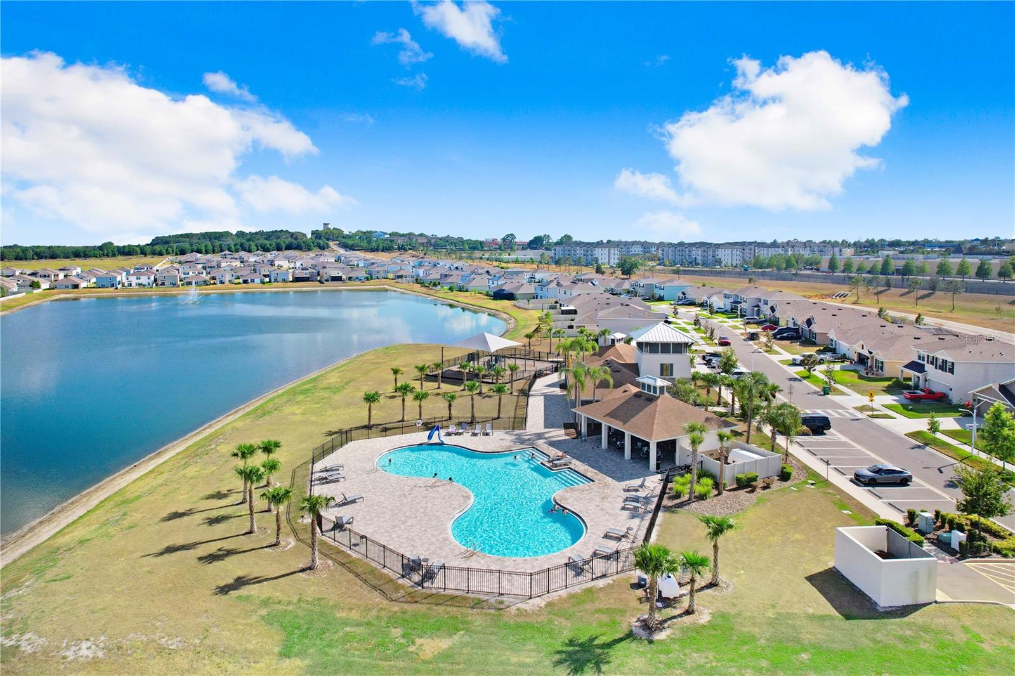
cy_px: 338
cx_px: 508
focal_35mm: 22
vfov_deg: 57.2
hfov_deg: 78.6
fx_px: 620
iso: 200
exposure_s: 1/1000
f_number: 2.8
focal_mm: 8.38
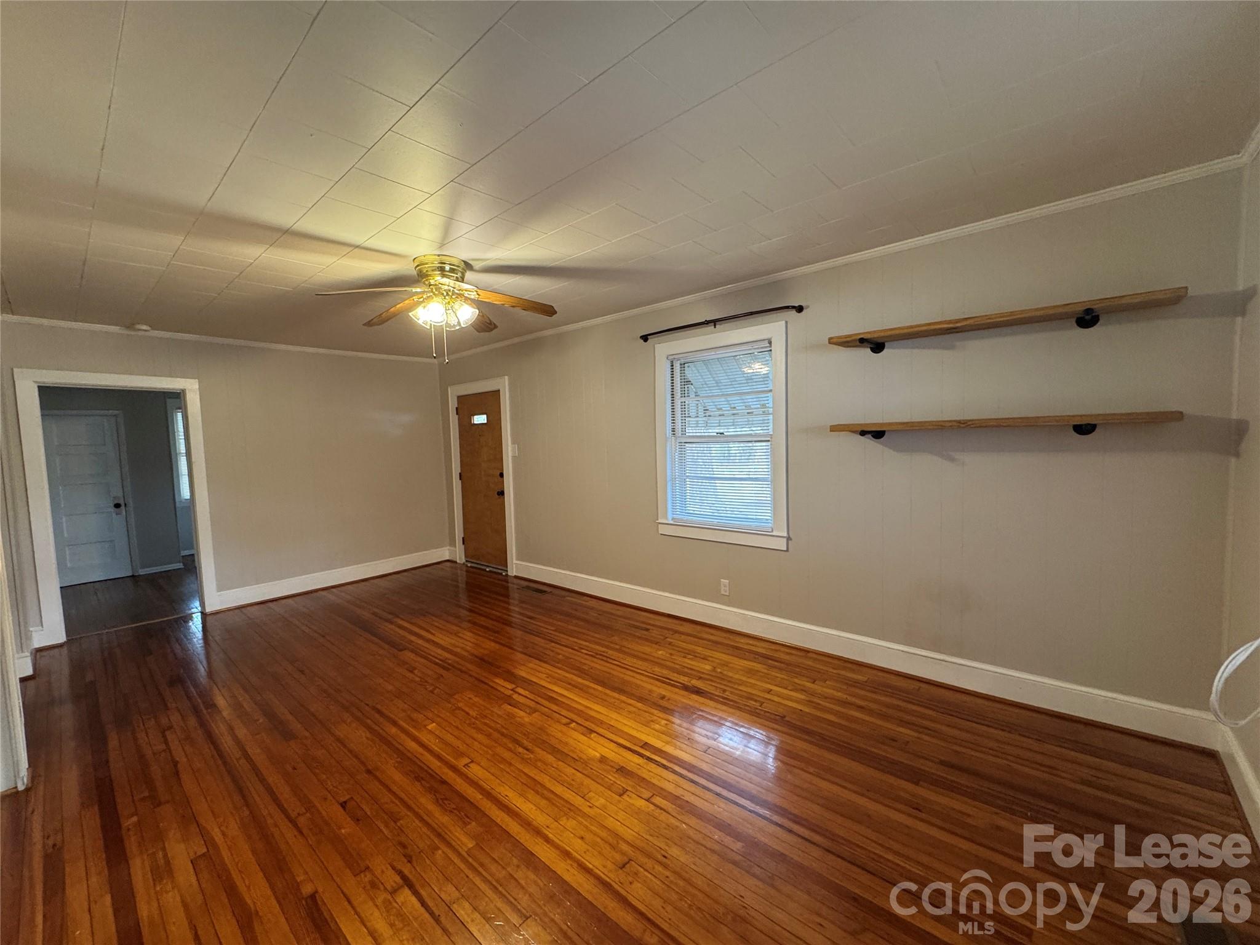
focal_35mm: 14
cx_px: 630
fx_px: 510
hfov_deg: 102.1
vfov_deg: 85.7
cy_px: 472
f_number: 2.2
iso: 250
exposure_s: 1/60
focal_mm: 2.22
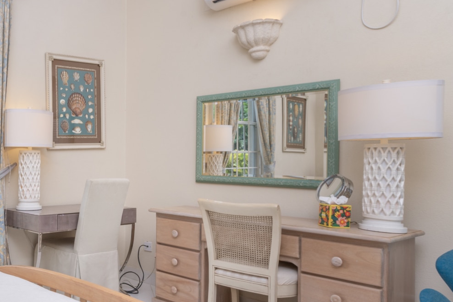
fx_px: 428
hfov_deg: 47.2
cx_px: 8
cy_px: 185
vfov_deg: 38.7
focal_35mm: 34
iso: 125
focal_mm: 16
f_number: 13
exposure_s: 1/25
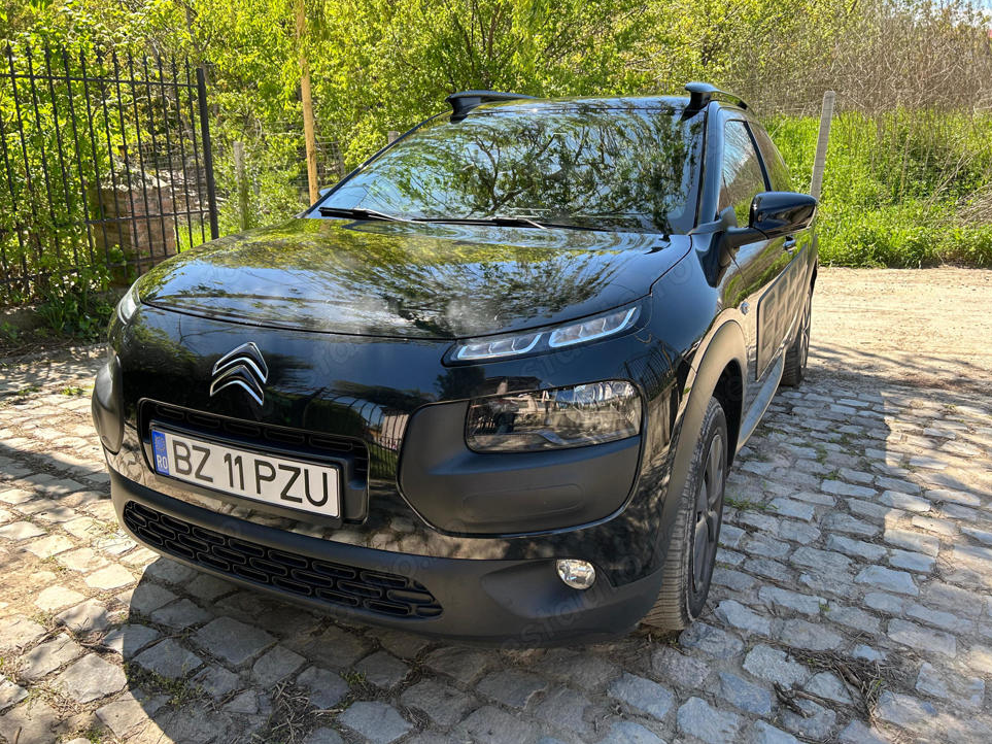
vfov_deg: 51.3
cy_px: 359
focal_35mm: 27
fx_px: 774
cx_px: 490
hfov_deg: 65.3
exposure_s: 1/733
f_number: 1.5
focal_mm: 5.7
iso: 50
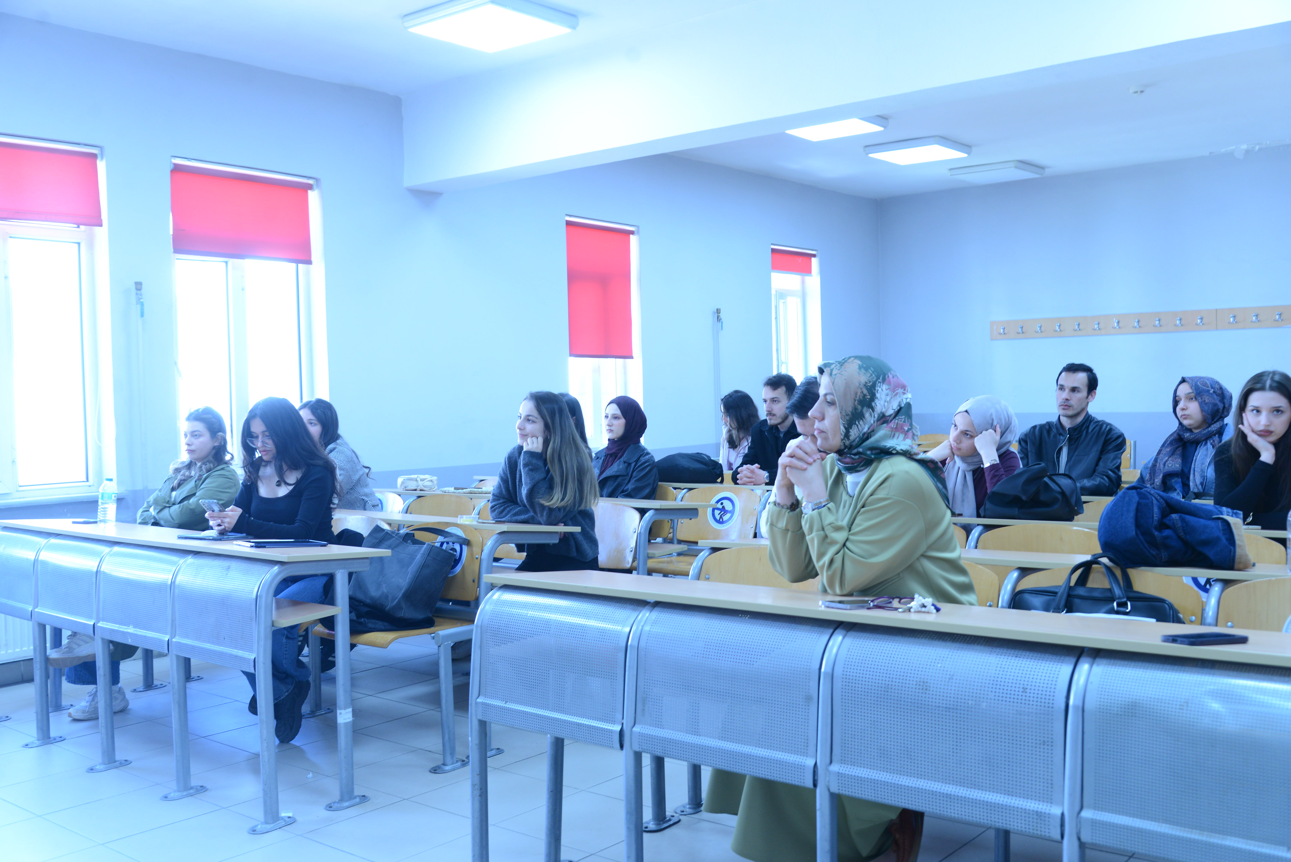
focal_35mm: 34
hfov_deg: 55.8
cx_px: 646
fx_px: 1220
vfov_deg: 38.9
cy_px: 431
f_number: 4
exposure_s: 1/40
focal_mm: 34
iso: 900
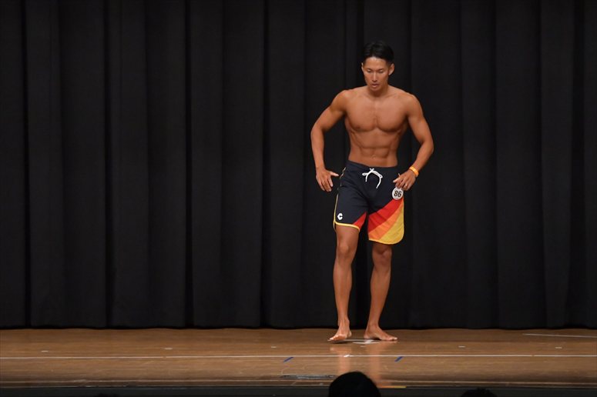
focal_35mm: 217
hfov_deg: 9.5
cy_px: 198
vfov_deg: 6.3
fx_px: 3597
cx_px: 298
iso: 6400
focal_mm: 145
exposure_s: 1/400
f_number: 5.6
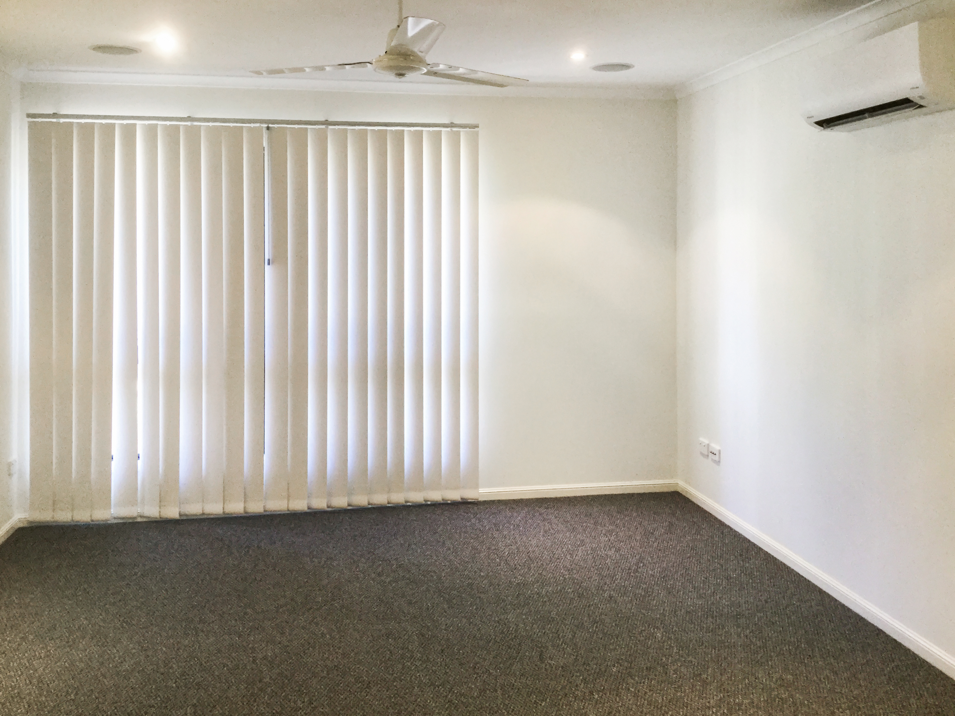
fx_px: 855
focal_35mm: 31
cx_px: 478
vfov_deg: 45.4
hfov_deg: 58.4
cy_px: 358
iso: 125
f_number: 2.4
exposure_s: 1/33
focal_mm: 3.3
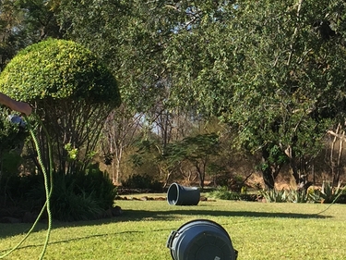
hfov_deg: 19.5
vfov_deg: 14.9
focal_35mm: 99
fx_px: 989
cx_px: 303
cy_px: 84
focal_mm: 4.15
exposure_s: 1/964
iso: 32
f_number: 2.2
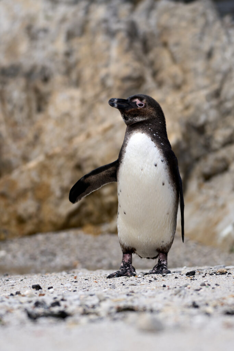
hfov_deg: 3.4
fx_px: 3902
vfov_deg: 5.1
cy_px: 176
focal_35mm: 400
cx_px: 117
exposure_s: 1/640
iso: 100
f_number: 5.6
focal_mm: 266.9
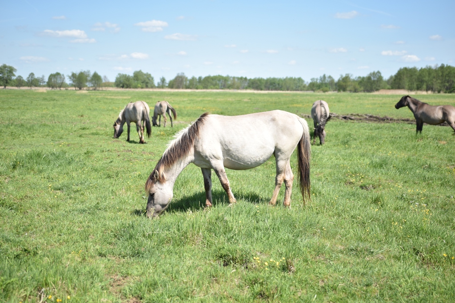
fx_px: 664
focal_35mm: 52
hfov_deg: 37.8
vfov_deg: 25.8
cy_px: 152
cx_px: 228
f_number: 1.8
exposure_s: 1/2500
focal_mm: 35
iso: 100
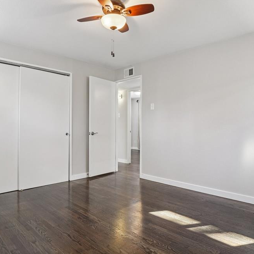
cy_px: 132
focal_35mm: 24
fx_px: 199
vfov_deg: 65.0
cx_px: 120
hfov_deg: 65.0
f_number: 8
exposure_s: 1/10
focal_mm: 12
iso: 400
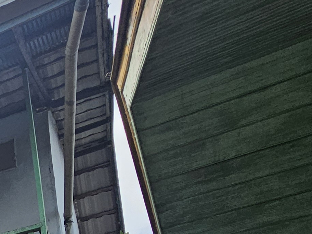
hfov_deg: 22.4
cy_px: 402
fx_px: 514
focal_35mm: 57
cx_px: -231
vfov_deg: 19.9
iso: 50
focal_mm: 2.2
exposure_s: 1/1571
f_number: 2.2
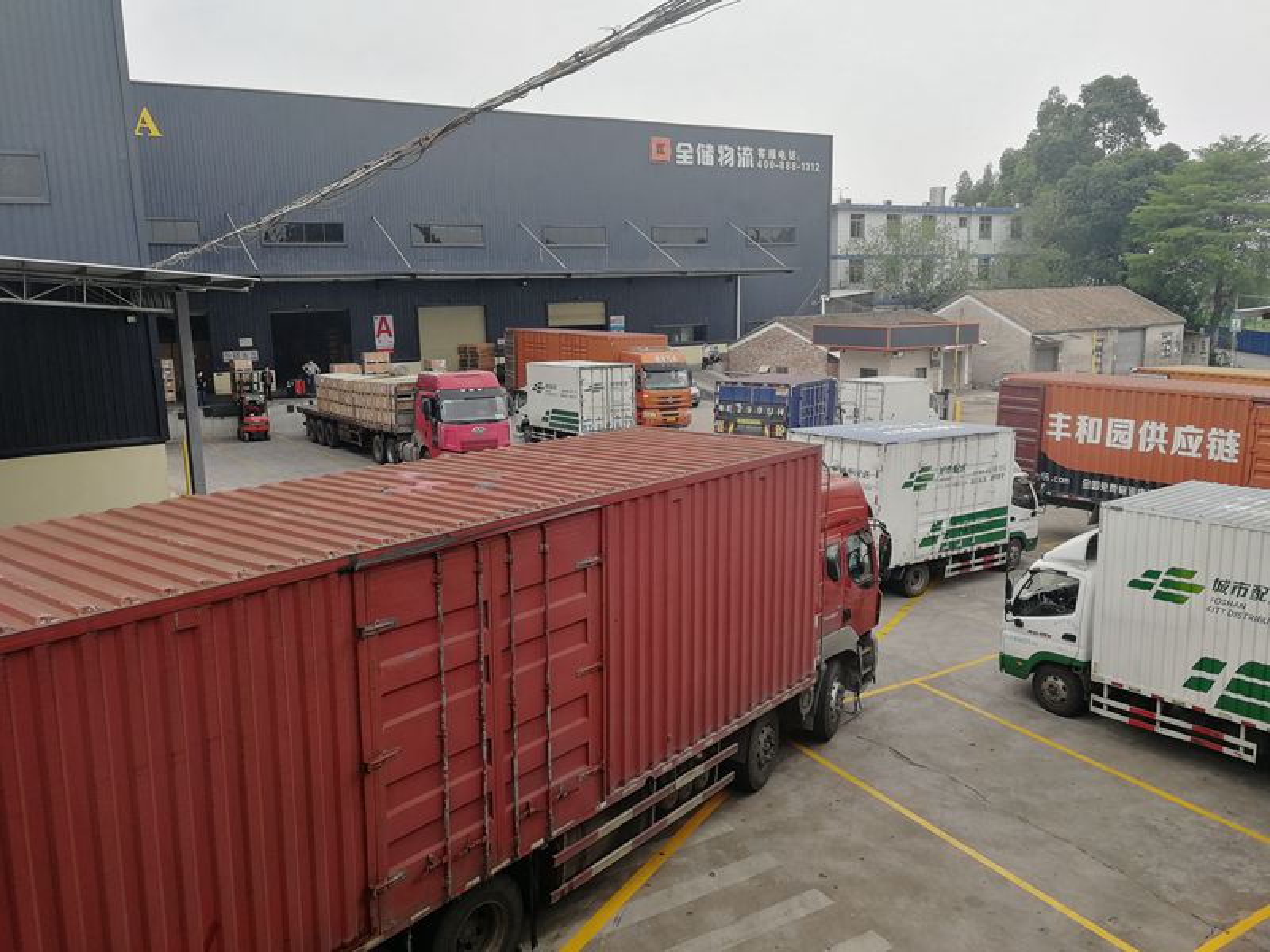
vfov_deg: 51.4
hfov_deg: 65.3
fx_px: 991
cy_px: 476
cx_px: 635
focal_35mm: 27
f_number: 2.2
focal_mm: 3.95
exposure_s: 1/321
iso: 50
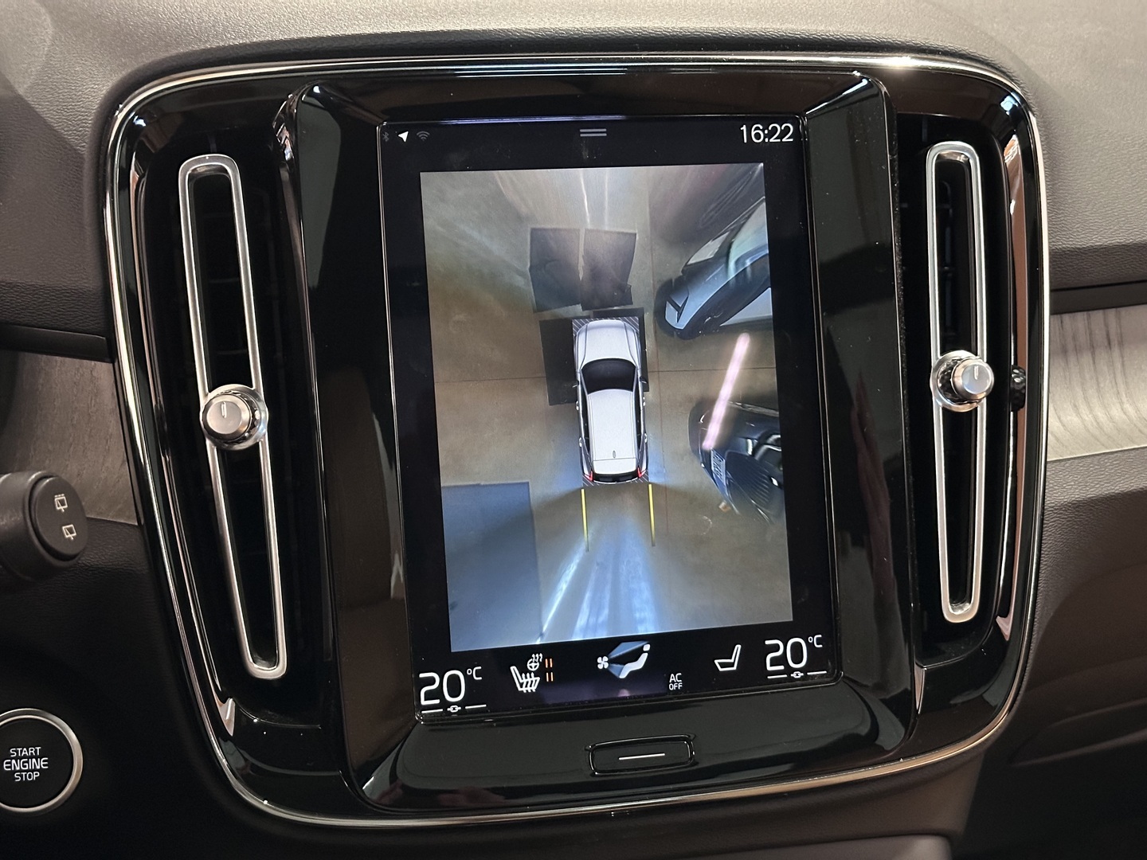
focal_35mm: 48
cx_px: 574
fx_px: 1590
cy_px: 430
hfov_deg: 39.7
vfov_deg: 30.3
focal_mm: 6.86
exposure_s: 1/25
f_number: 1.78
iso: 640
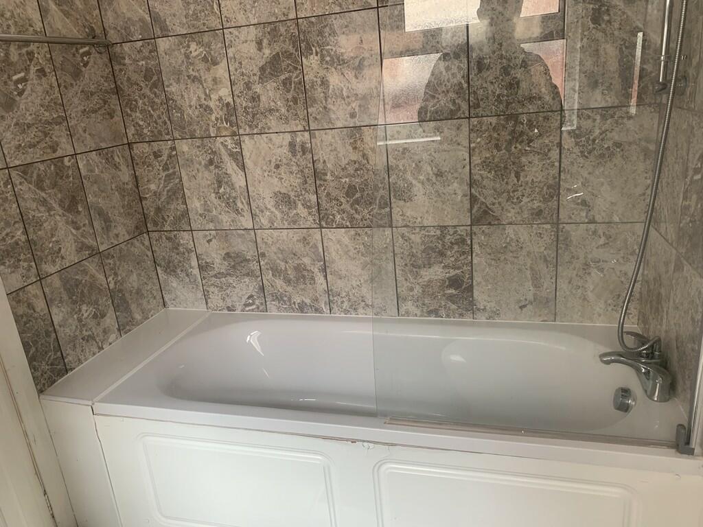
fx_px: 528
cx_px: 352
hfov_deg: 67.3
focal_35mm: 26
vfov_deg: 53.1
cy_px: 264
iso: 100
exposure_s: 1/84
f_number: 1.8
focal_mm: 4.25
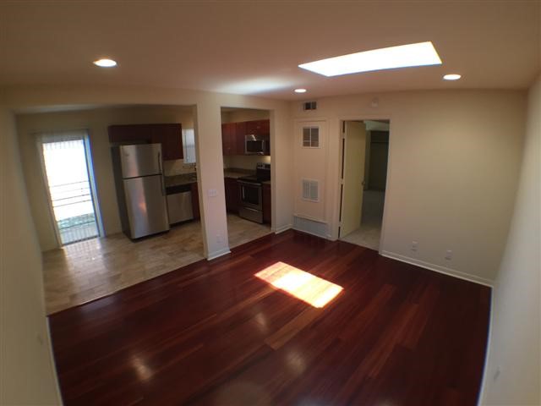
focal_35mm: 29
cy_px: 203
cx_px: 270
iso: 50
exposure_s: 1/30
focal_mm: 4.15
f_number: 2.2
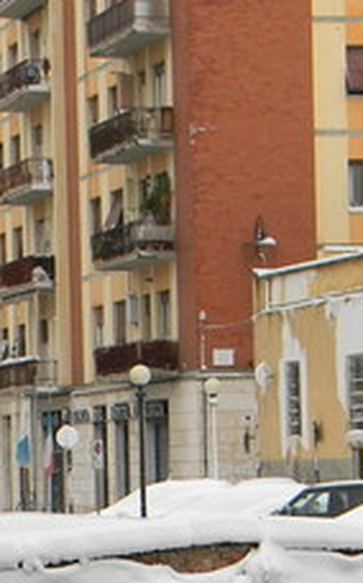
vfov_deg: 11.7
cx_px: 197
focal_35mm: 175
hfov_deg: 7.5
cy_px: 721
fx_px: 2777
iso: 80
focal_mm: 8.6
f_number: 3.9
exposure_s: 1/185
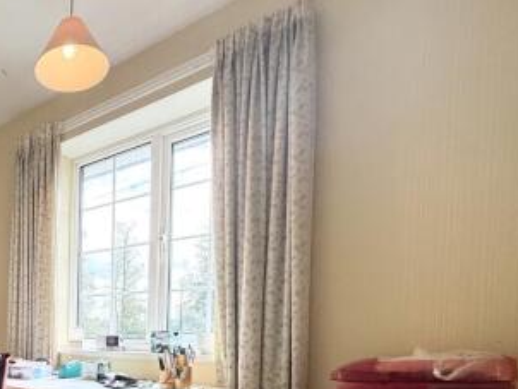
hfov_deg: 55.4
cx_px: 40
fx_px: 404
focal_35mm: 27
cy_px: 345
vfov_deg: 46.7
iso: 64
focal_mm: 2.22
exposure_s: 1/171
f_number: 2.2
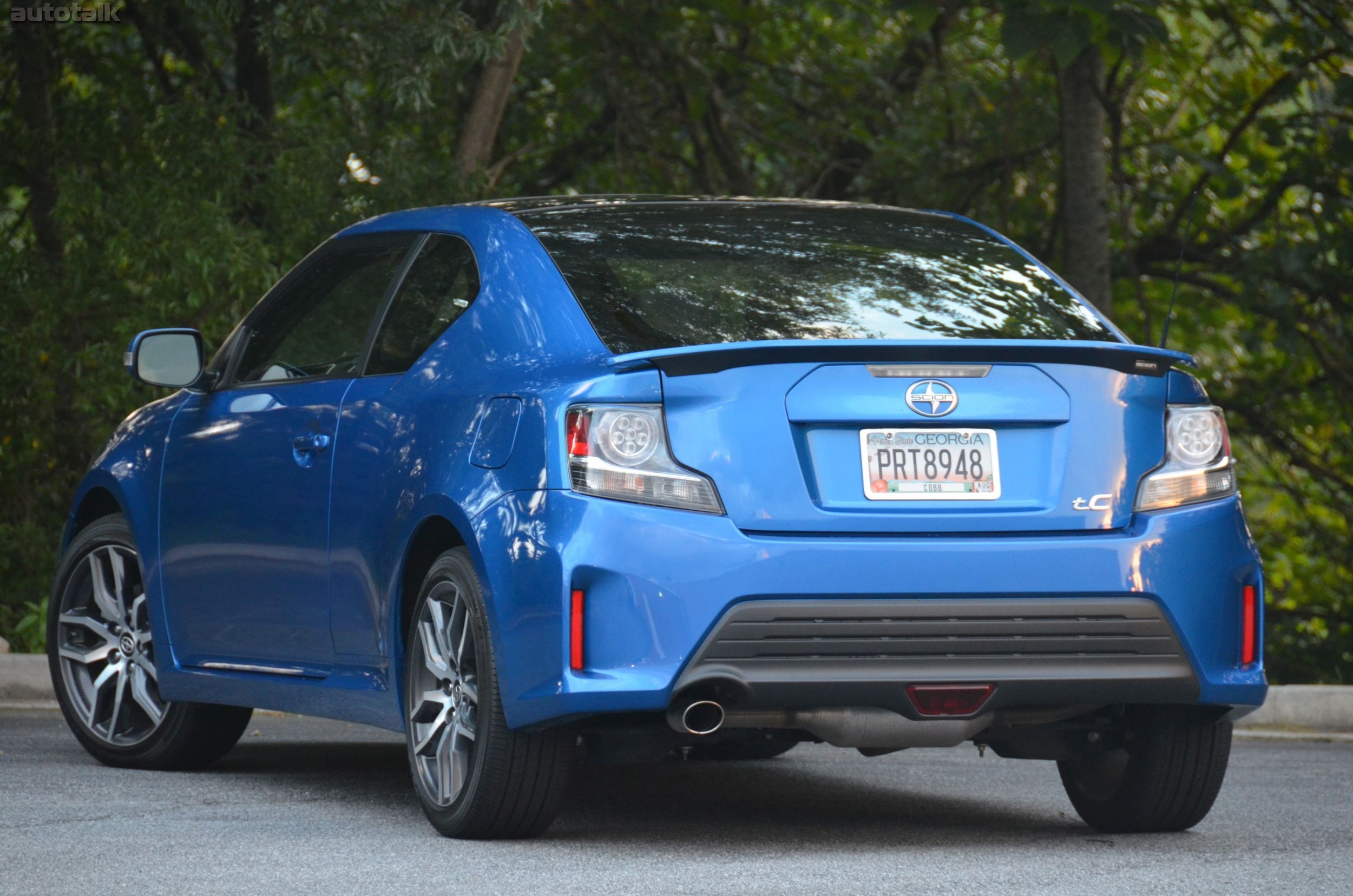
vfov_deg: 5.4
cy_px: 448
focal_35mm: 255
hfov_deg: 8.1
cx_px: 676
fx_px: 9564
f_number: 5.6
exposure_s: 1/100
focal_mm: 170
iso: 1600
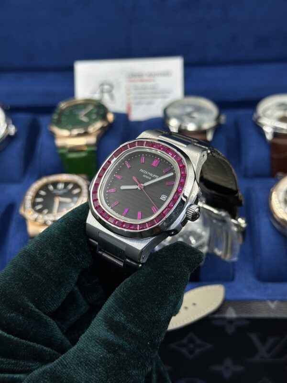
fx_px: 531
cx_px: 144
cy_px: 192
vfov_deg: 39.7
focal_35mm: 48
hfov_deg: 30.3
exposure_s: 1/535
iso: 64
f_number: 1.78
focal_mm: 6.86
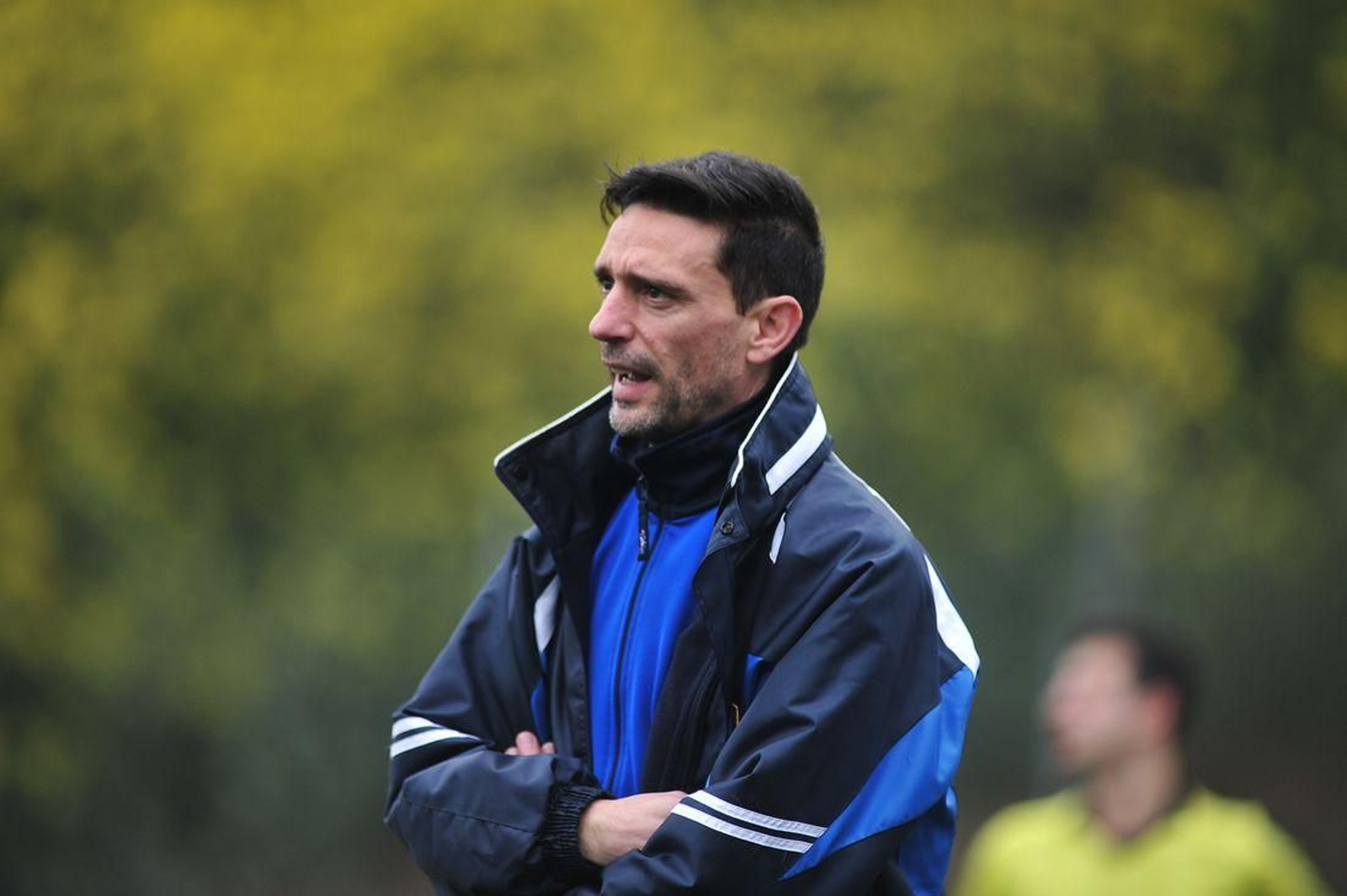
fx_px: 11219
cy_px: 448
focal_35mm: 300
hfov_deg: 6.9
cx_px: 674
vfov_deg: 4.6
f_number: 2.8
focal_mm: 300
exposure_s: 1/1000
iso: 640
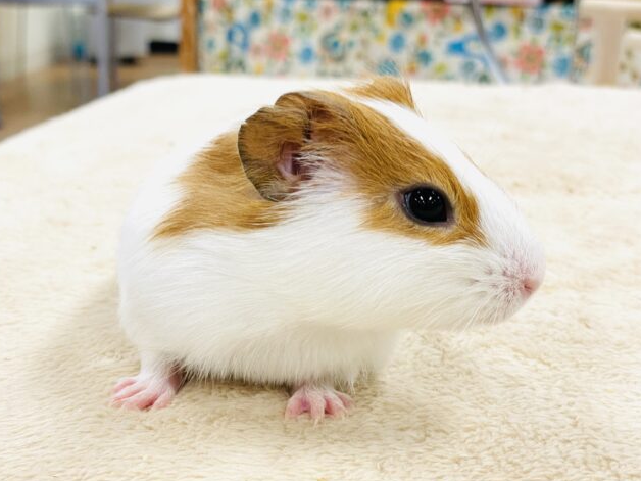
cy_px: 242
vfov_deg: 27.5
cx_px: 317
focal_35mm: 53
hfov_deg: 36.2
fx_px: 981
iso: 64
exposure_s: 1/99
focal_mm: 6
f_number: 2
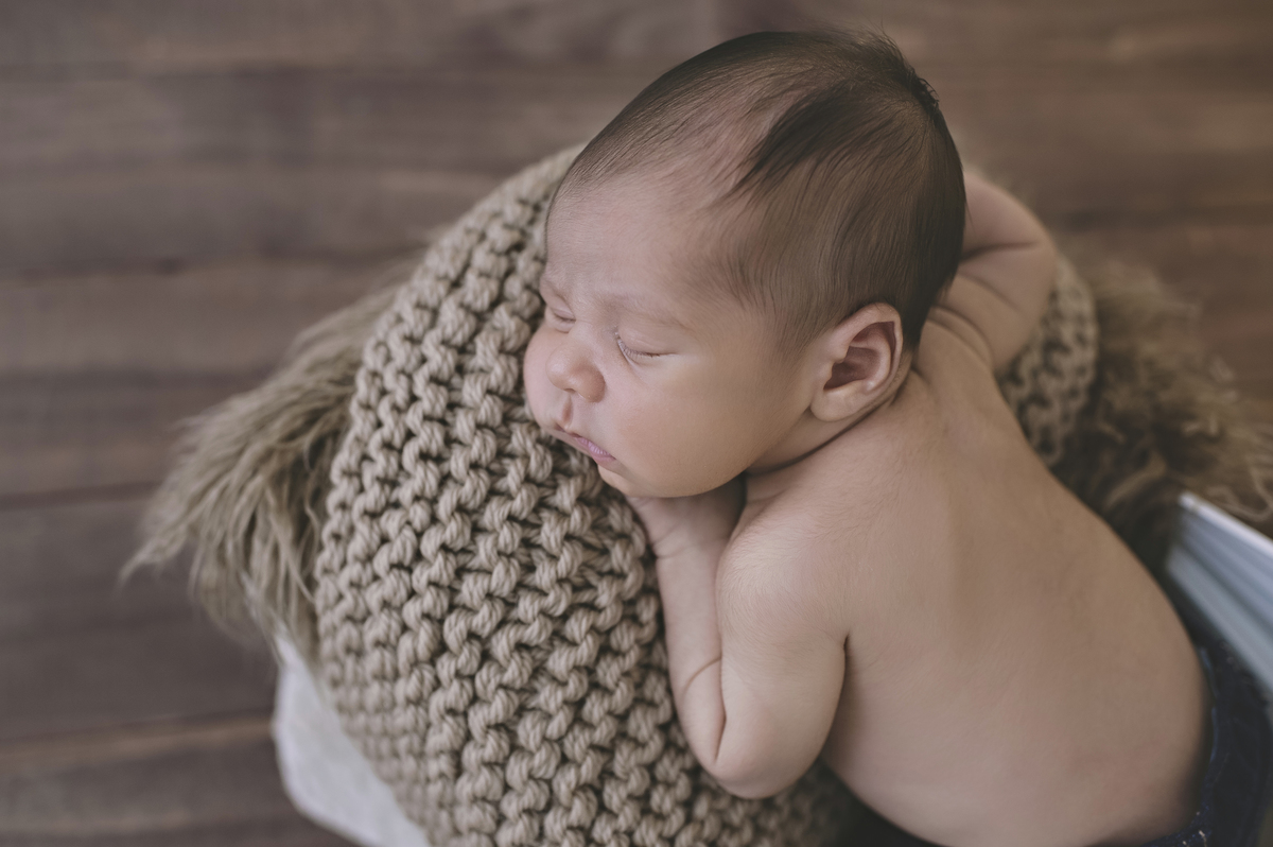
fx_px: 1237
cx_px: 636
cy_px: 424
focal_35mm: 35
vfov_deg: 37.8
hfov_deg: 54.5
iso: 250
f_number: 2.8
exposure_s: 1/200
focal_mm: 35
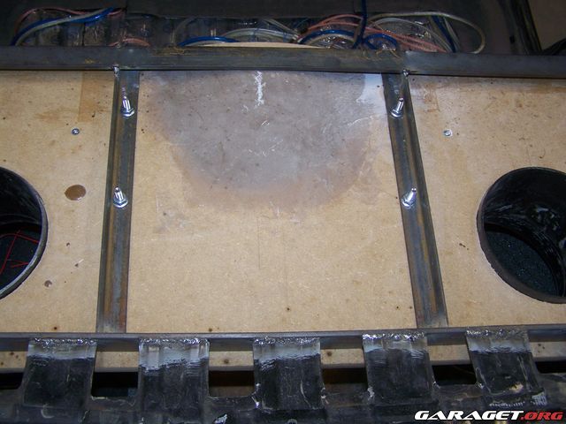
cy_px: 212
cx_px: 283
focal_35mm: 38
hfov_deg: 49.0
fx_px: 621
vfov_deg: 37.7
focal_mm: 6.3
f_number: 2.8
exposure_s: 1/60
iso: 80
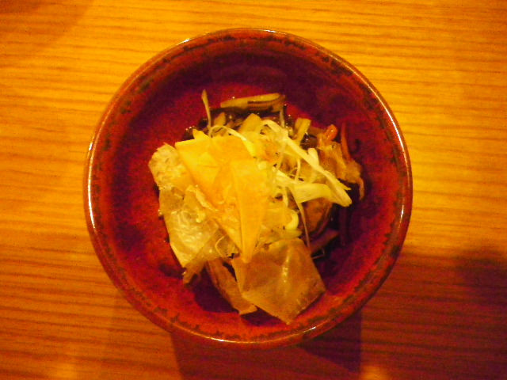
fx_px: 410
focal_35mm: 28
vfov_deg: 49.7
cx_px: 254
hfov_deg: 63.4
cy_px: 190
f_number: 2.6
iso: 800
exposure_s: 1/6
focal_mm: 4.9
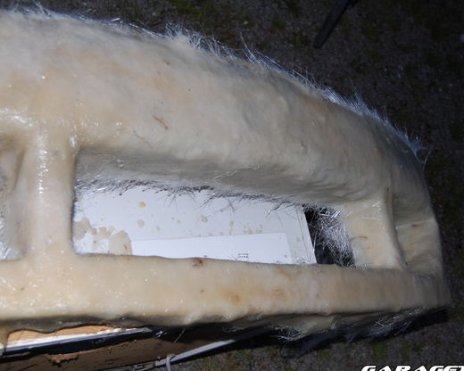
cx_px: 228
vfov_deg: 33.4
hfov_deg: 41.2
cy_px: 189
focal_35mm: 45
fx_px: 618
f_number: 4.2
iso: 400
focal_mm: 26
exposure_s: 1/60
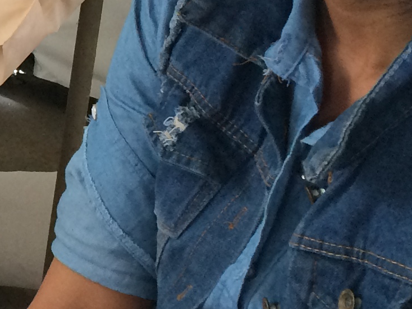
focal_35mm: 129
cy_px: 56
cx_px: -321
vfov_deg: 11.4
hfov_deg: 13.7
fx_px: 1535
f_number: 2.2
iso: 50
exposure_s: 1/30
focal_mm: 4.15
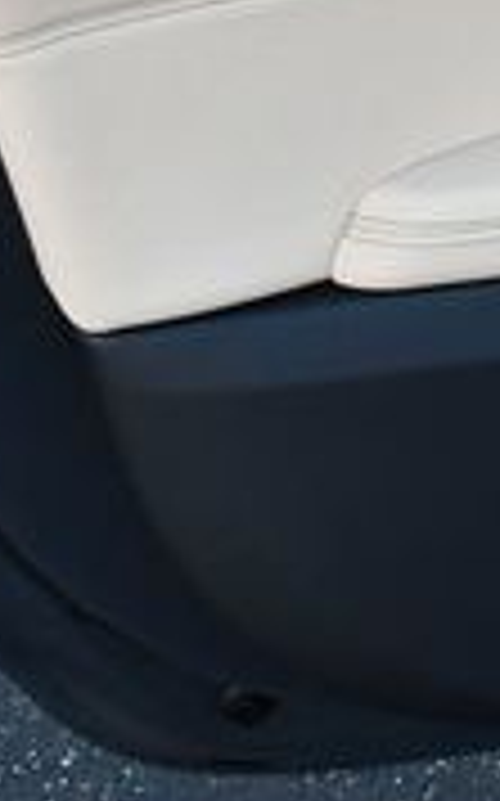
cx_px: 1009
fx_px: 2883
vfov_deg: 15.6
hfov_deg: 9.3
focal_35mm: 132
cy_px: 50
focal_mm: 18
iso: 400
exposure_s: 1/250
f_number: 5.6
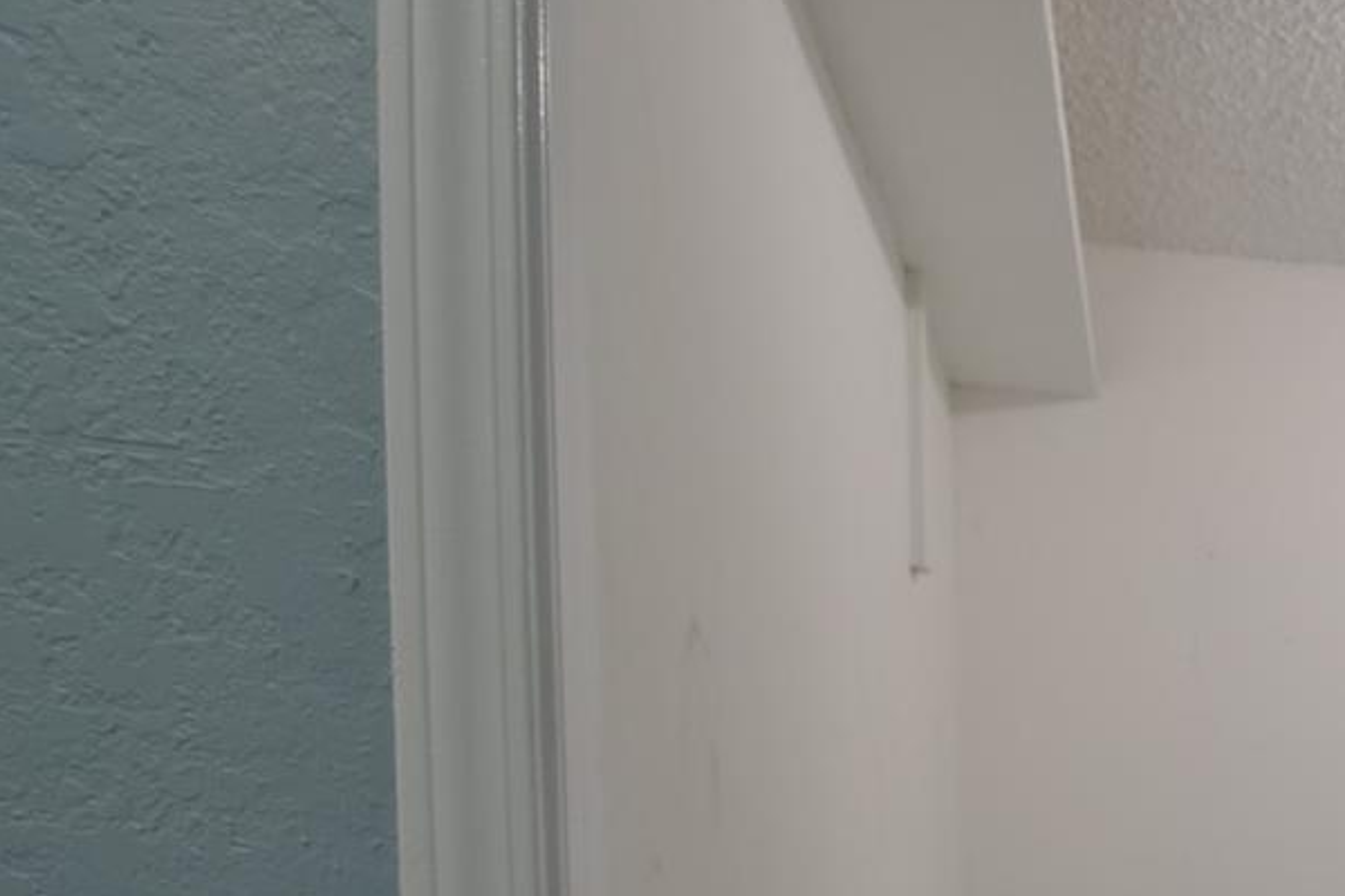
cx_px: 1464
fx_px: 1494
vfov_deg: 29.4
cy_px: 1037
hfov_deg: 39.9
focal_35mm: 40
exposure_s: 1/15
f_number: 4.5
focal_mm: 10
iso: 100
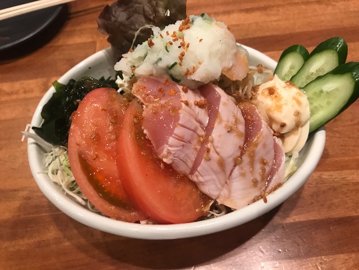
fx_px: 290
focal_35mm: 28
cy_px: 135
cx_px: 180
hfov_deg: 63.4
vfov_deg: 49.7
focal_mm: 3.99
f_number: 1.8
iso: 40
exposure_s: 1/17
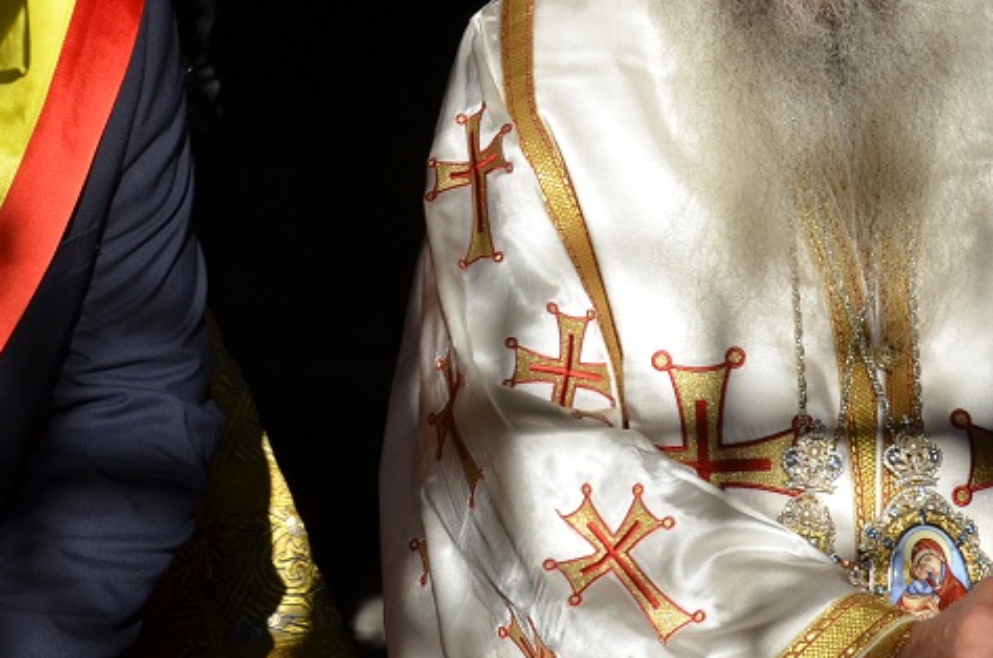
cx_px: 362
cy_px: 155
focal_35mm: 129
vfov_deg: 10.6
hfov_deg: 15.9
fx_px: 3551
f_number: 6.3
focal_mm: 34
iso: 200
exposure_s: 1/200
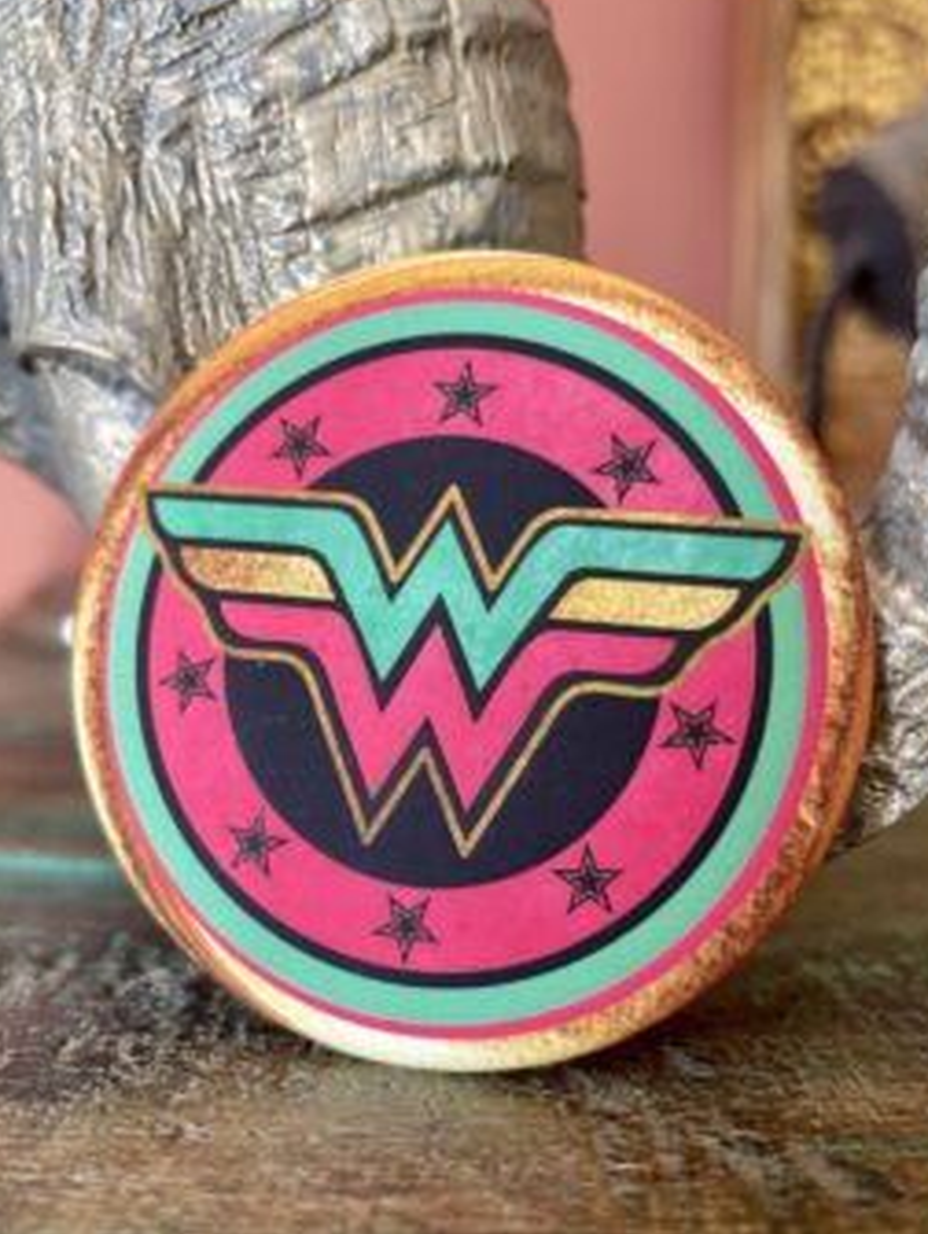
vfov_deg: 58.2
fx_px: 1106
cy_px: 681
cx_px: 471
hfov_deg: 45.5
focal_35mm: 31
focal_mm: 4.2
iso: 64
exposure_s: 1/121
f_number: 1.6
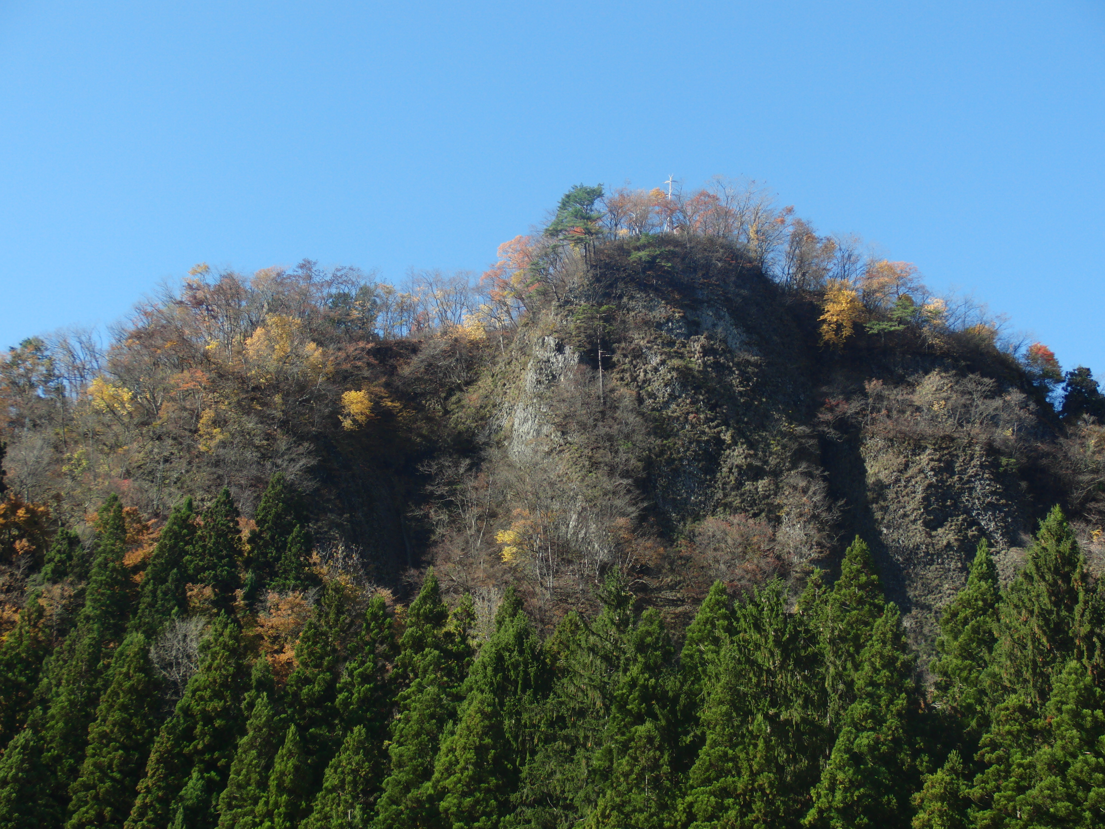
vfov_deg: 21.0
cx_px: 552
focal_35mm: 70
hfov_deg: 27.8
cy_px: 414
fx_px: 2235
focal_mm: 12.23
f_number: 4.1
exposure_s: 1/320
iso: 100
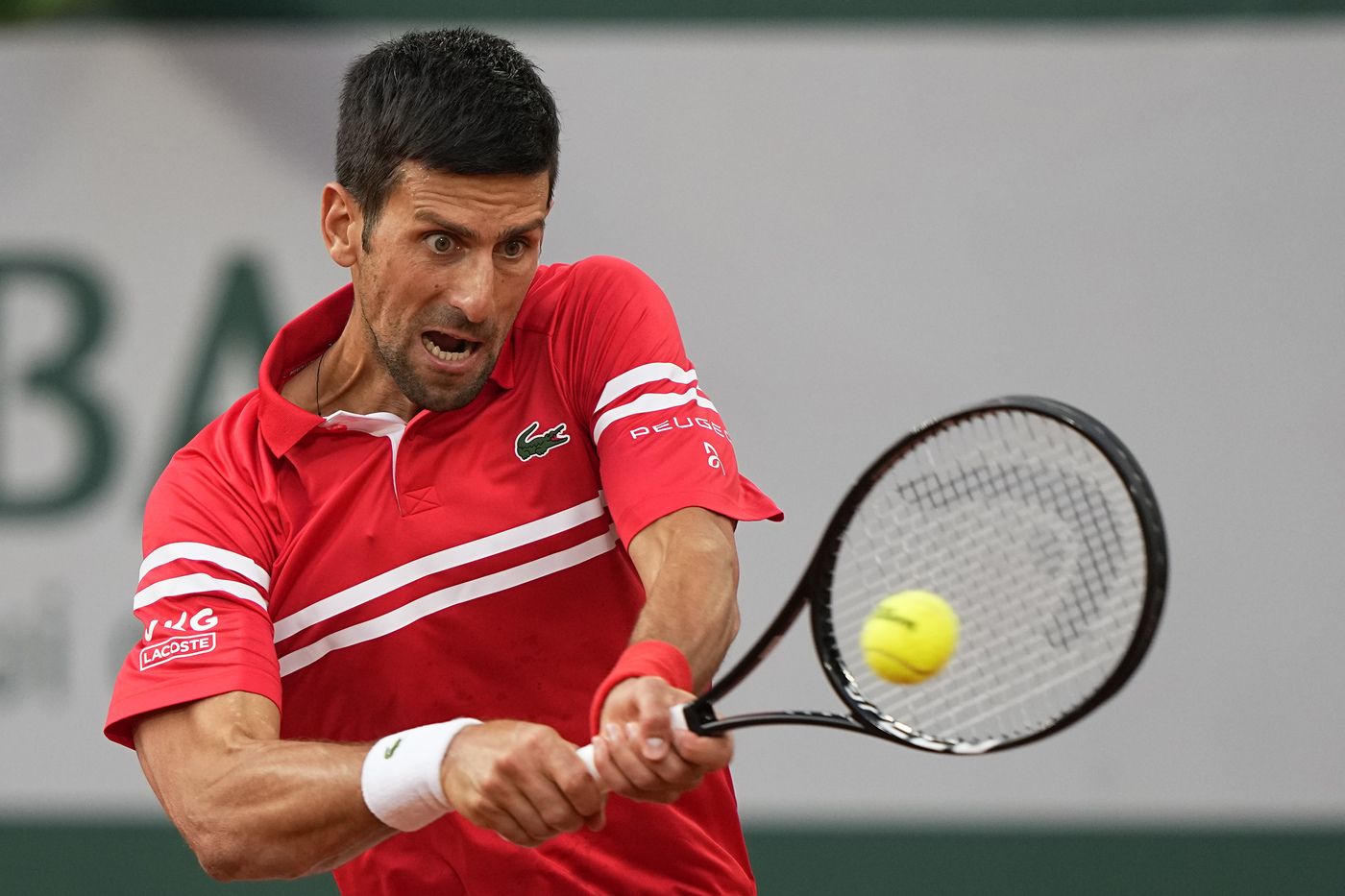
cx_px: 672
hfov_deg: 5.2
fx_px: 14942
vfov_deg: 3.4
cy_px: 448
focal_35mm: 400
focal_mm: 400
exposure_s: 1/2500
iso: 1000
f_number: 2.8
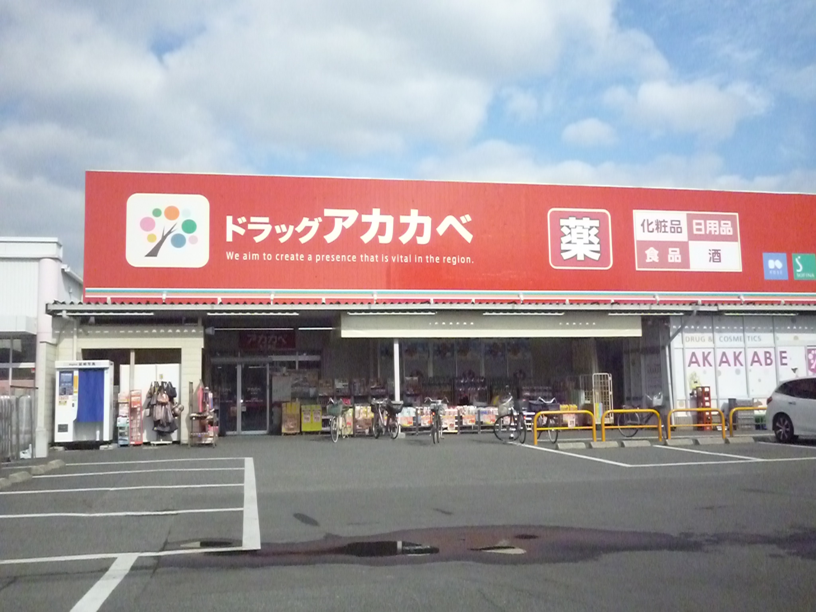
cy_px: 306
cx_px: 408
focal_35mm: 36
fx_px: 849
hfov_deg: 51.4
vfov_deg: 39.7
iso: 1600
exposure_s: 1/1600
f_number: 10
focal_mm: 6.4
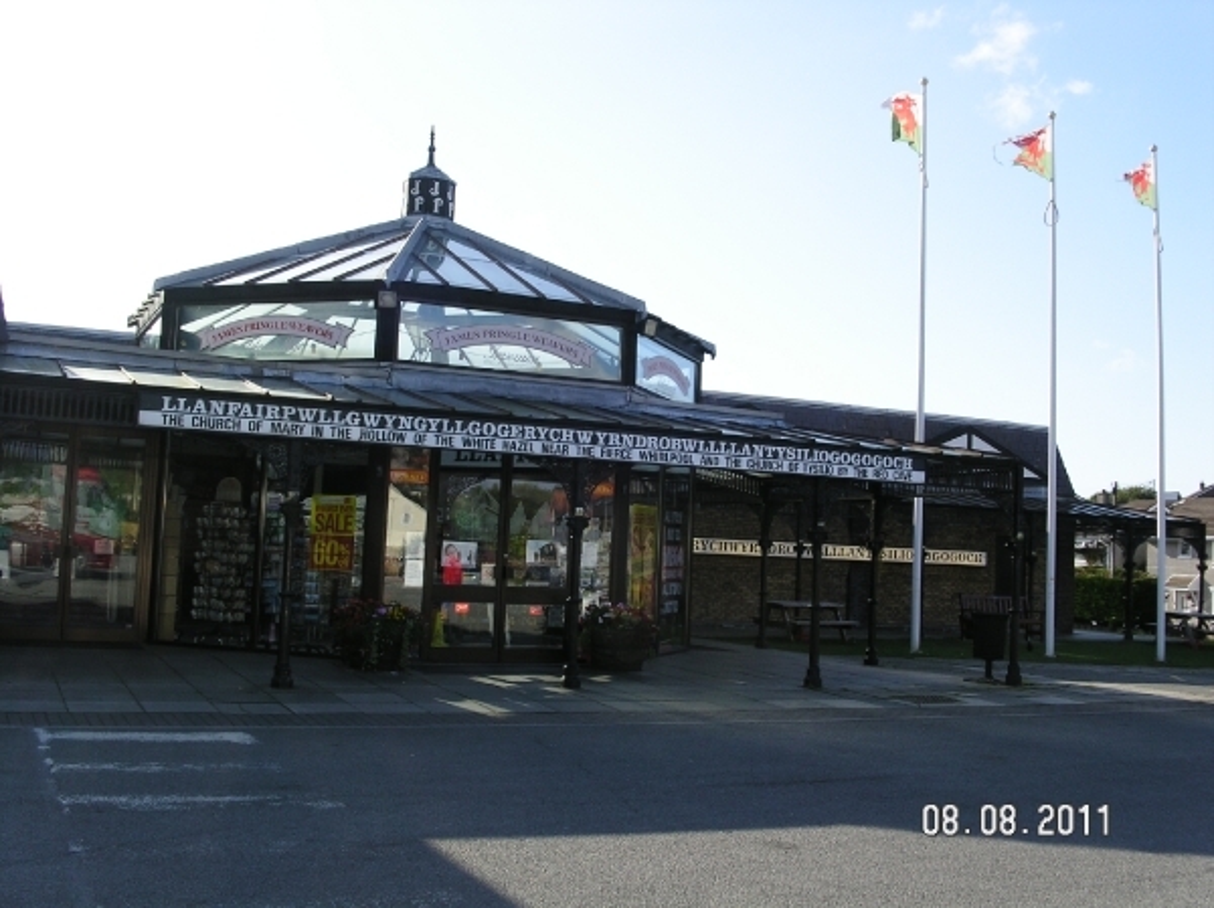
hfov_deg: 49.0
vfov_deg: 37.7
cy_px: 454
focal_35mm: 38
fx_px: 1332
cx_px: 607
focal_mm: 7.8
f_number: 5.6
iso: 100
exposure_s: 1/350
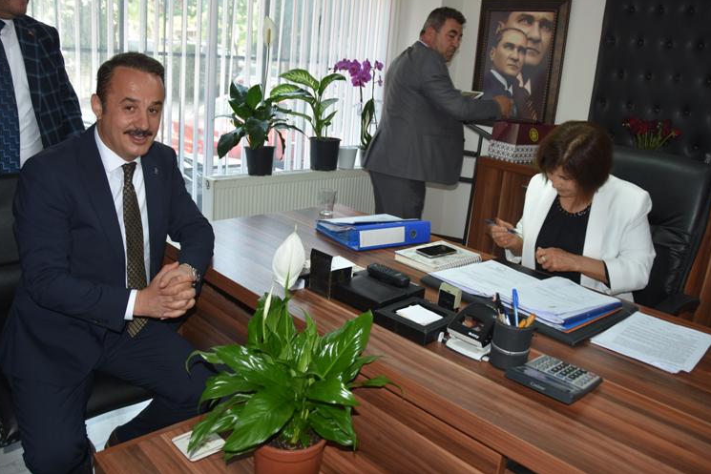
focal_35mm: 29
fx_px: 573
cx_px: 340
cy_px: 221
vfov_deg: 45.0
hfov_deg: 63.6
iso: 200
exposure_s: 1/60
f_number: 3.5
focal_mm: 18
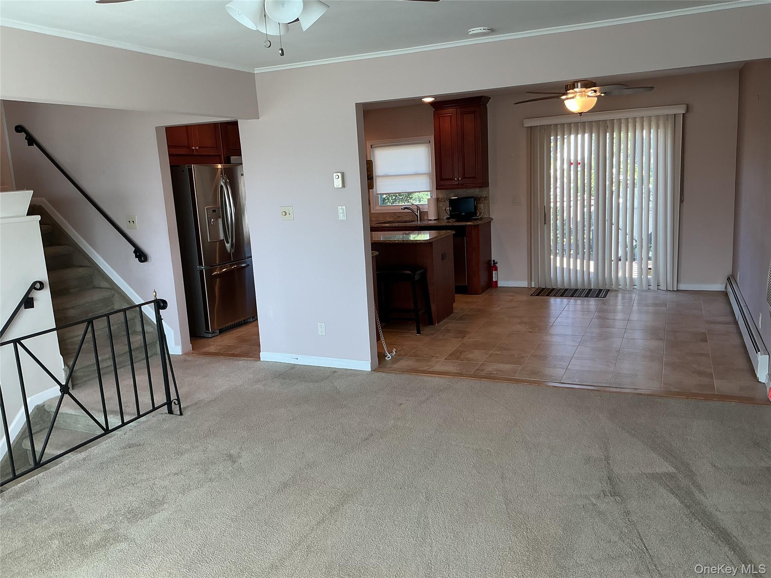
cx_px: 386
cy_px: 289
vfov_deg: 48.2
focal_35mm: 29
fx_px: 646
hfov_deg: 61.7
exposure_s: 1/60
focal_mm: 3
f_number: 1.8
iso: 40
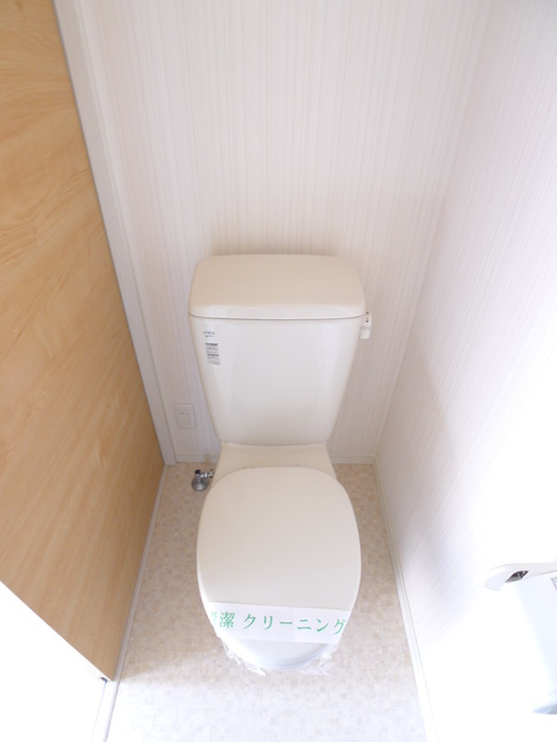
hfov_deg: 56.8
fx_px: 515
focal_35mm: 24
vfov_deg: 71.6
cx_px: 278
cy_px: 371
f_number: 2
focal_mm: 5.1
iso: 100
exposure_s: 1/10
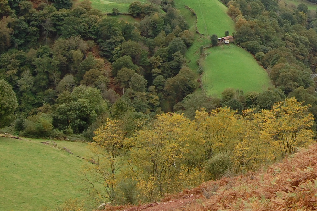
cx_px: 346
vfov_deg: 19.1
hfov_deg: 27.6
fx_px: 589
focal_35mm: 67
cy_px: -43
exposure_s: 1/250
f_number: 5.6
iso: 200
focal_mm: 18
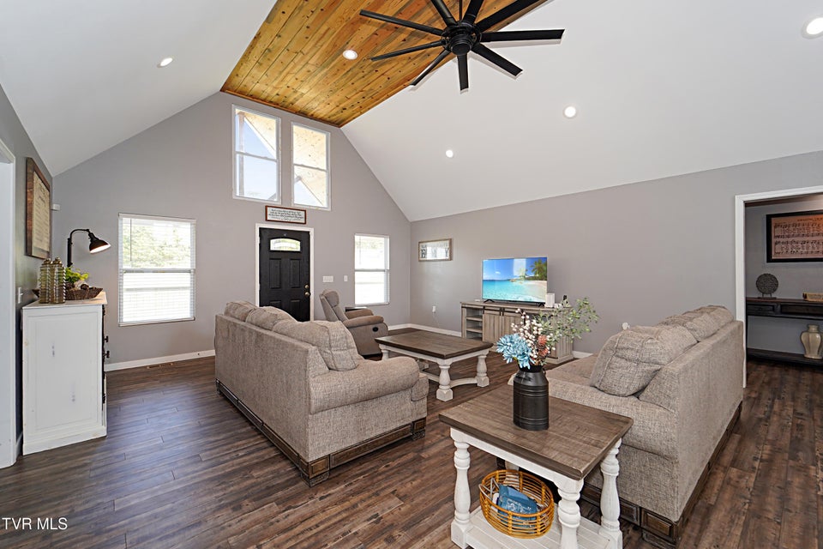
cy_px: 274
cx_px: 412
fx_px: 320
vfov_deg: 81.2
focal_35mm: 14
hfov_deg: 104.3
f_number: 4
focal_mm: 14
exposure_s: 1/160
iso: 800
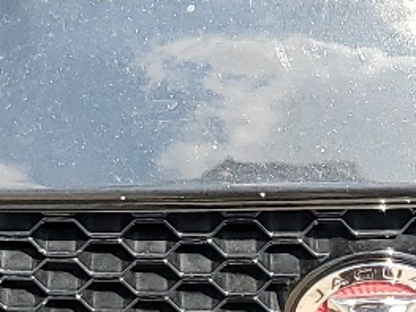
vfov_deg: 8.9
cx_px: 255
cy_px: -304
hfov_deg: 12.5
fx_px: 1898
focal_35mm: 158
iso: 50
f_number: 1.5
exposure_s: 1/1111
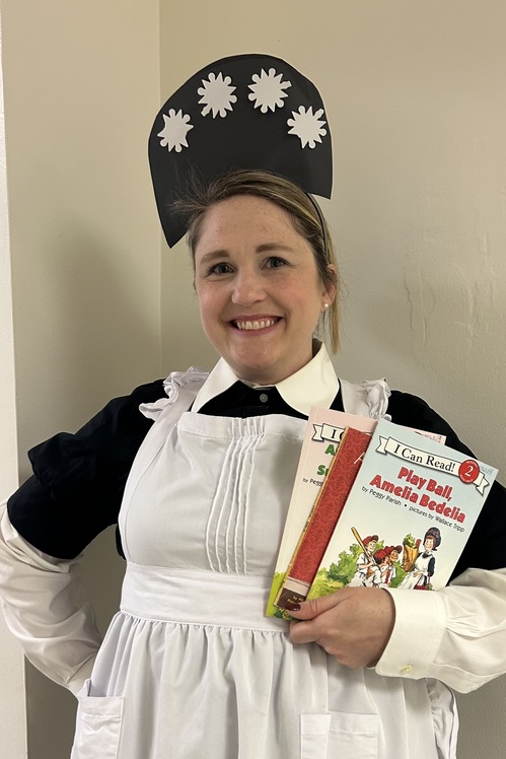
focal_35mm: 37
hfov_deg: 35.9
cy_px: 515
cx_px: 296
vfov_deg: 50.8
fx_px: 780
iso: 160
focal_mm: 5.7
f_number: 1.5
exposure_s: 1/60
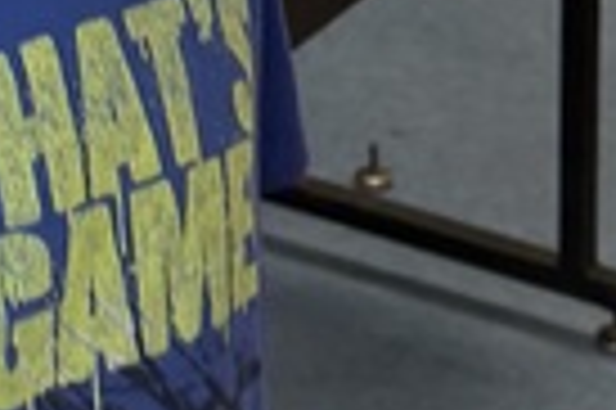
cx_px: 103
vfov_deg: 6.9
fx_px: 3196
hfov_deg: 11.0
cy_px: -640
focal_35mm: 187
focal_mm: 6.76
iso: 125
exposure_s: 1/120
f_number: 1.78
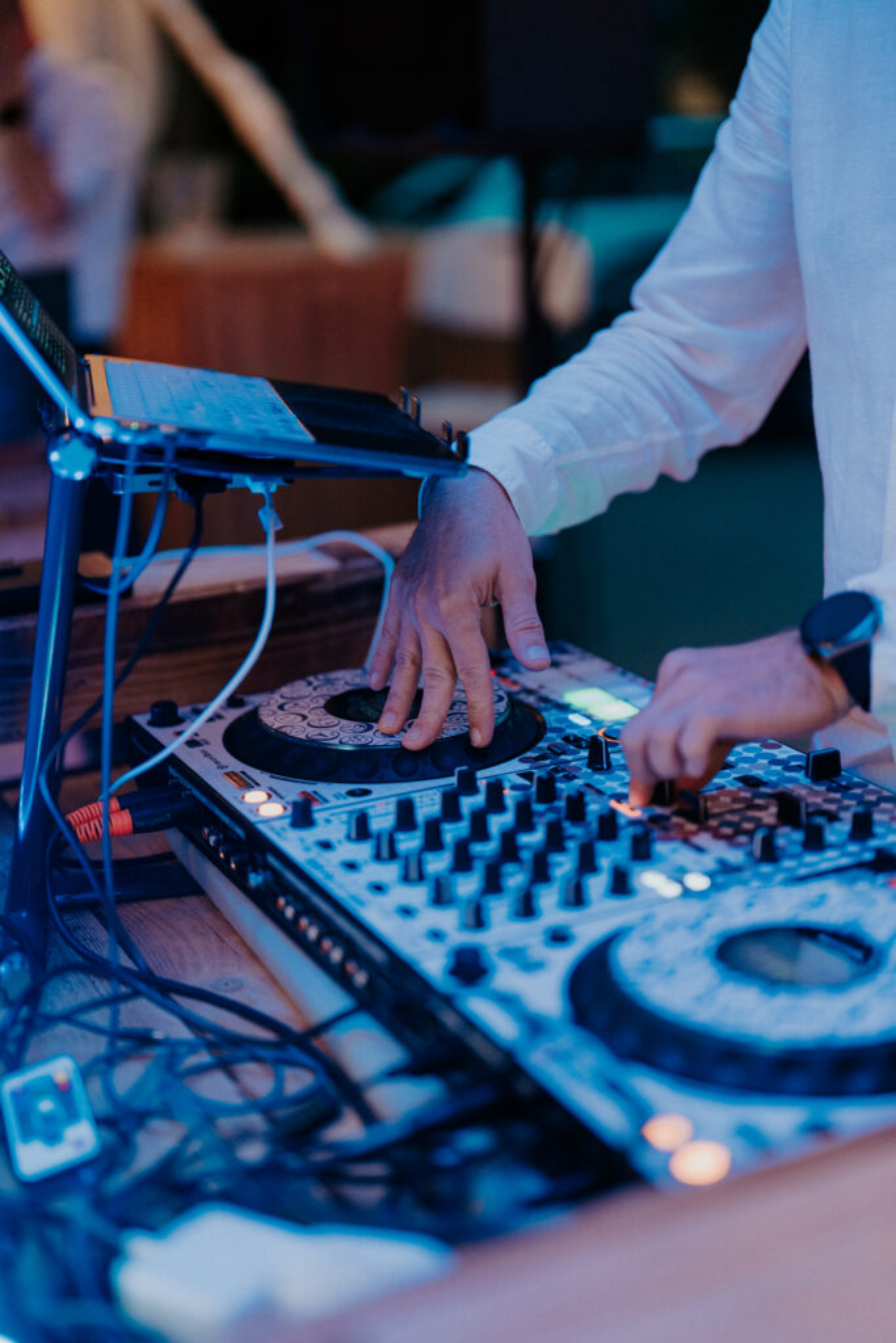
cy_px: 672
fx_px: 1866
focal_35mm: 50
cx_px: 448
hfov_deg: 27.0
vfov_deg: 39.6
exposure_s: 1/200
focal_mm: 50
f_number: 1.2
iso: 800
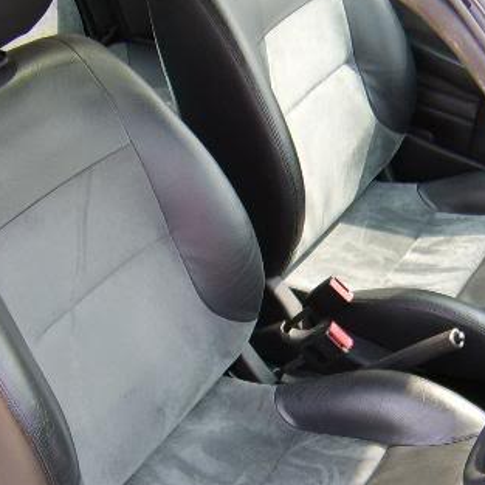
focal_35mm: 56
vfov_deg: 30.5
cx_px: 157
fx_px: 888
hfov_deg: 30.3
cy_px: 287
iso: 71
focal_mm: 8.13
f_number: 2.7
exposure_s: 1/136
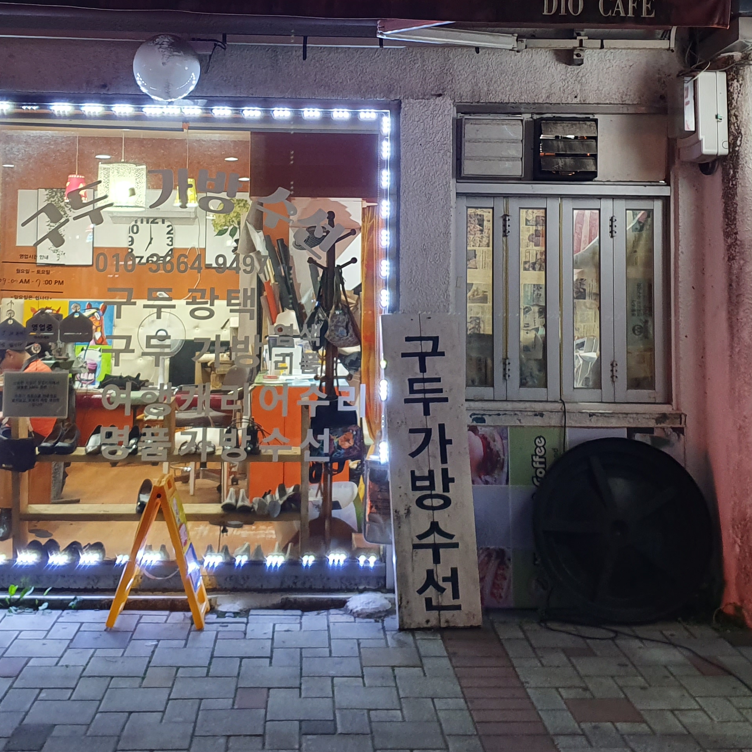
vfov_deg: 34.9
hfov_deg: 35.4
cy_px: 230
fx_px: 1180
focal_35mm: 48
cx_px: 362
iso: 160
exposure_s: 1/40
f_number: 1.5
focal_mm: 4.32
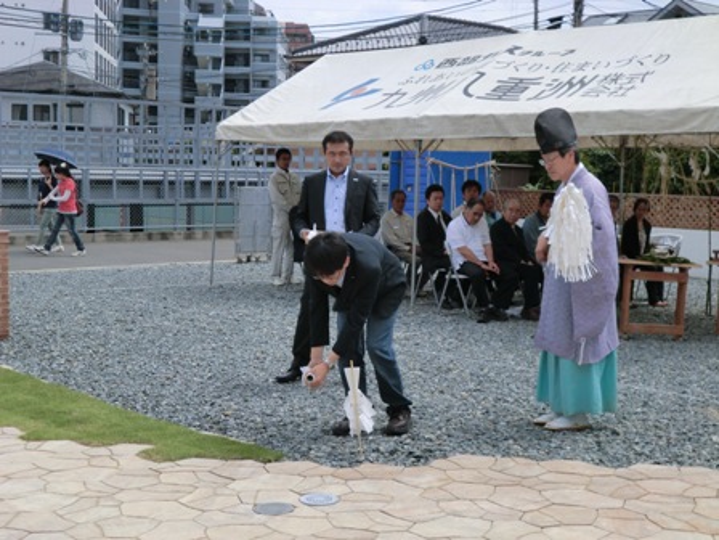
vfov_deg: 27.0
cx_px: 360
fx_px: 1122
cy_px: 270
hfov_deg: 35.5
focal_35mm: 54
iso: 50
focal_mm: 9.8
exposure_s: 1/500
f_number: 4.5
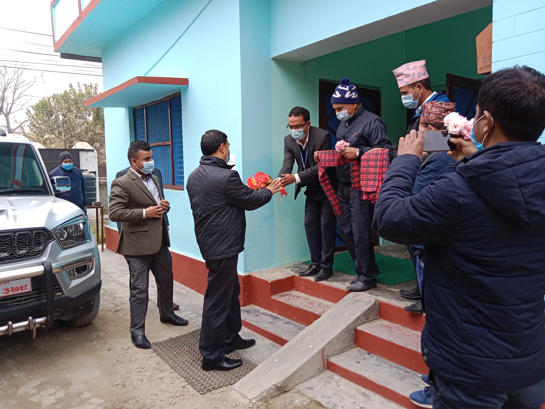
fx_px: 425
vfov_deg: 51.4
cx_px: 272
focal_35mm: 27
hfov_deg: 65.3
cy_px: 204
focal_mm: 3.65
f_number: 2.2
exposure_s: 1/100
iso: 138
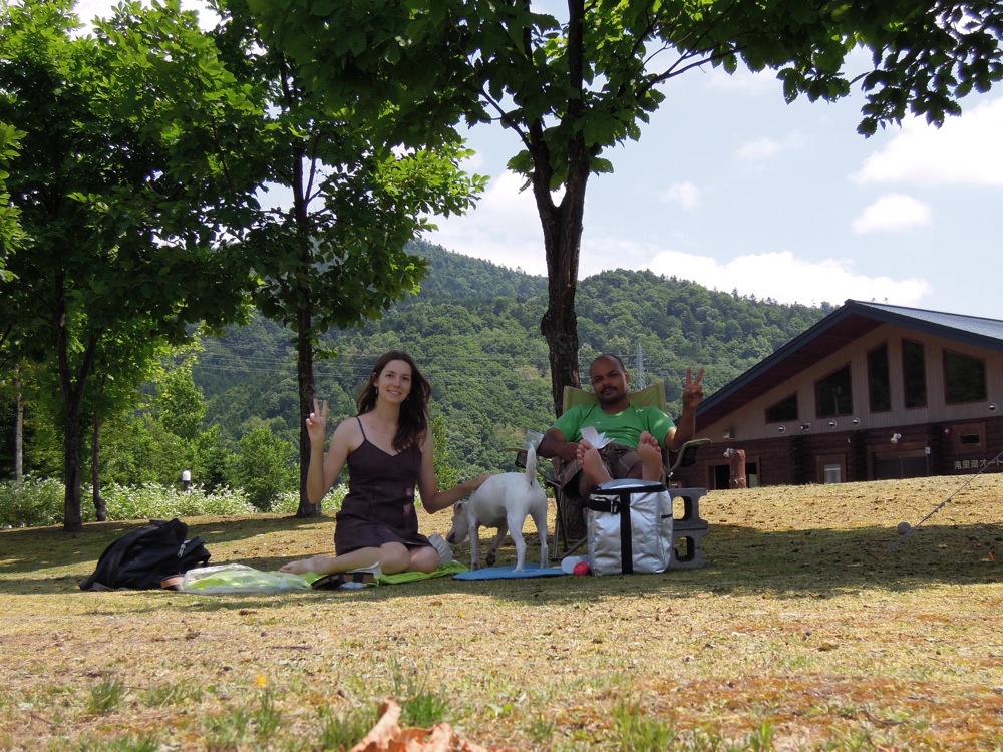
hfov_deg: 34.9
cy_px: 376
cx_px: 502
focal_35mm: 55
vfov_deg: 26.6
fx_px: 1594
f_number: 4
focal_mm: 9.9
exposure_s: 1/800
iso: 160
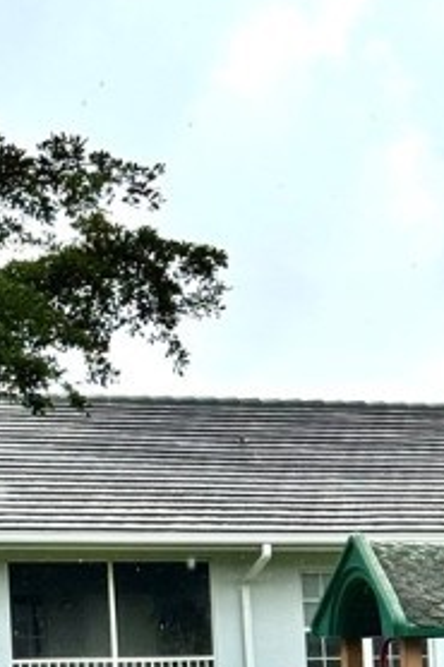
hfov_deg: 9.8
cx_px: 518
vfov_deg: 14.5
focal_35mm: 138
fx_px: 2556
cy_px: 732
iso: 64
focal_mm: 6.76
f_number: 1.78
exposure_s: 1/1724
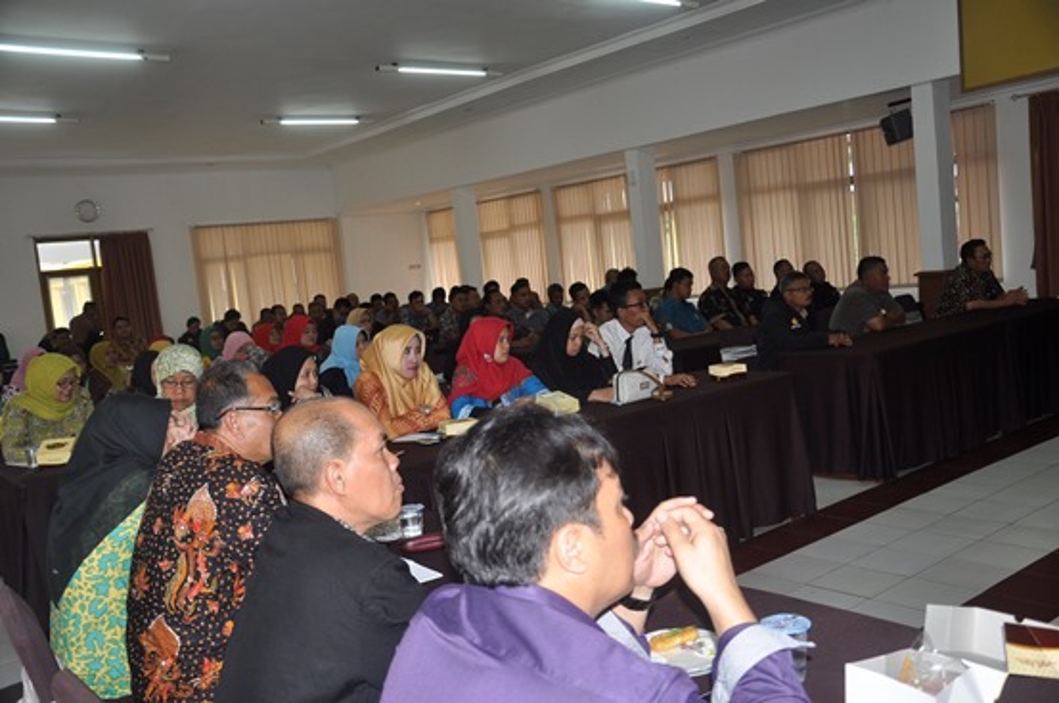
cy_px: 352
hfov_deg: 57.3
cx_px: 530
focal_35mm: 33
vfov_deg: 39.9
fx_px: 969
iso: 400
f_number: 3.8
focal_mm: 22
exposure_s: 1/60
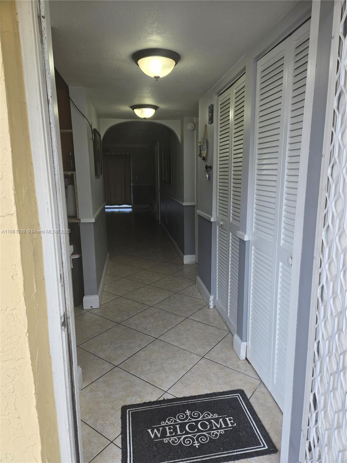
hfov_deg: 58.9
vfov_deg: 73.9
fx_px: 307
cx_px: 174
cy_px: 232
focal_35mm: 23
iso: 32
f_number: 1.8
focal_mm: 5.4
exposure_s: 1/120
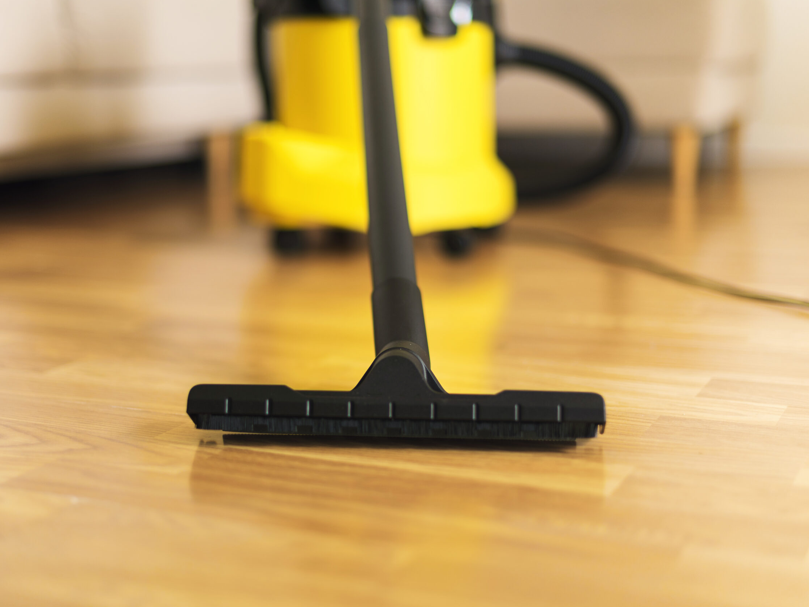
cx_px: 353
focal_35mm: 55
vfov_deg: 26.6
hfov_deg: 34.9
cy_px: 305
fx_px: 1285
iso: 160
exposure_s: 1/400
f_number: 1.4
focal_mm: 50
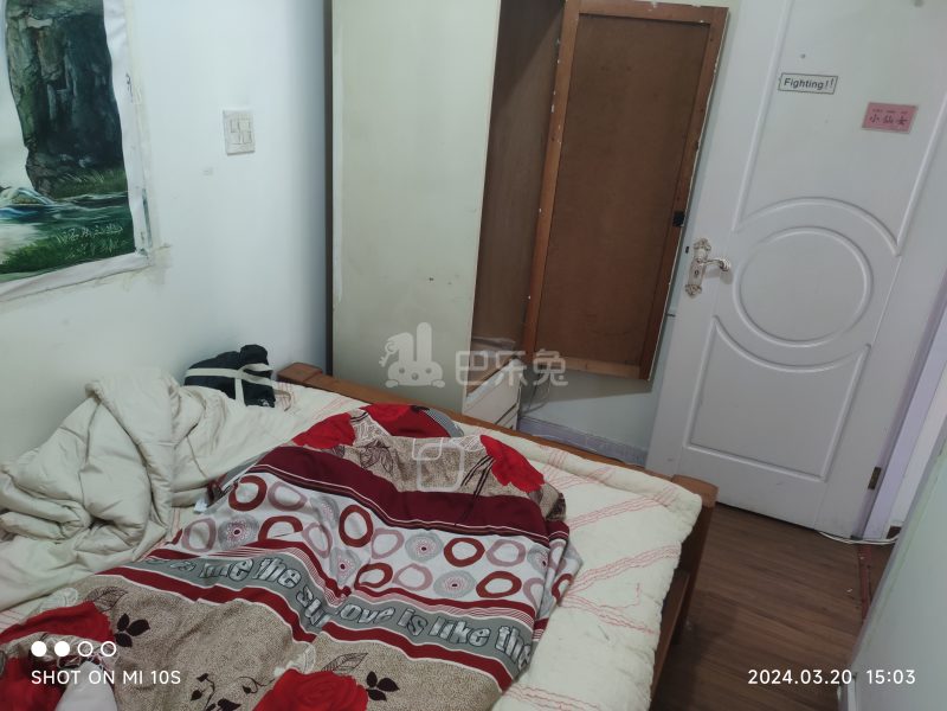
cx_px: 474
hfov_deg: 71.6
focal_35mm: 24
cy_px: 356
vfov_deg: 56.8
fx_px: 657
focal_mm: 6.72
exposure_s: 1/50
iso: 403
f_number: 1.69
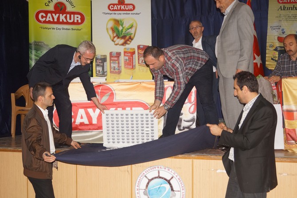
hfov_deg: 46.4
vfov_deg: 31.9
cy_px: 99
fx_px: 346
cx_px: 148
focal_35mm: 42
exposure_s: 1/60
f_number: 4.5
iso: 800
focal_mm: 28
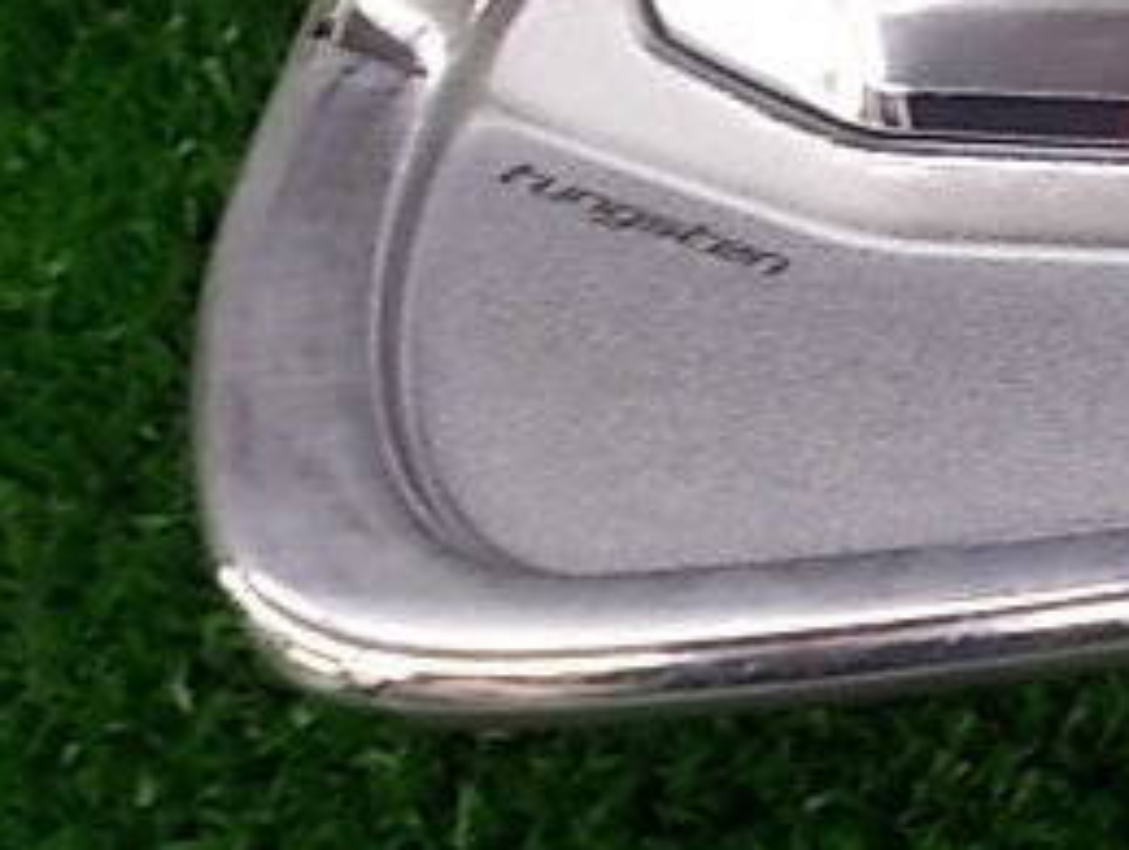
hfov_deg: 23.8
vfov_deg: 19.8
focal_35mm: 74
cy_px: 231
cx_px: 1382
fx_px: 2417
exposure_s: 1/25
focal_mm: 5.3
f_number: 3.4
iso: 125
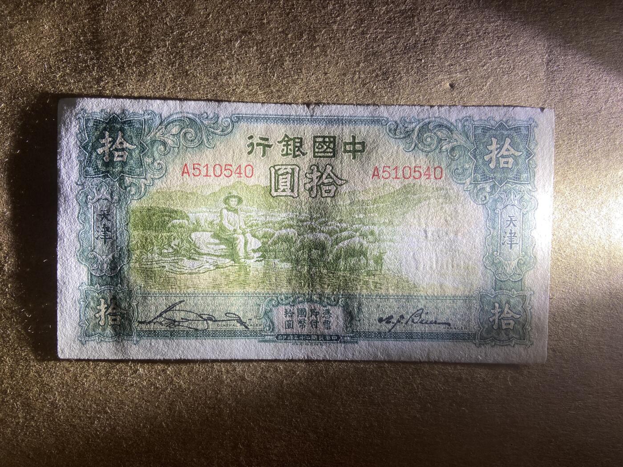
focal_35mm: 26
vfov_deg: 53.1
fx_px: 468
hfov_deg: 67.3
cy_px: 234
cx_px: 312
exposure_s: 1/122
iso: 40
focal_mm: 4.25
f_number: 1.8
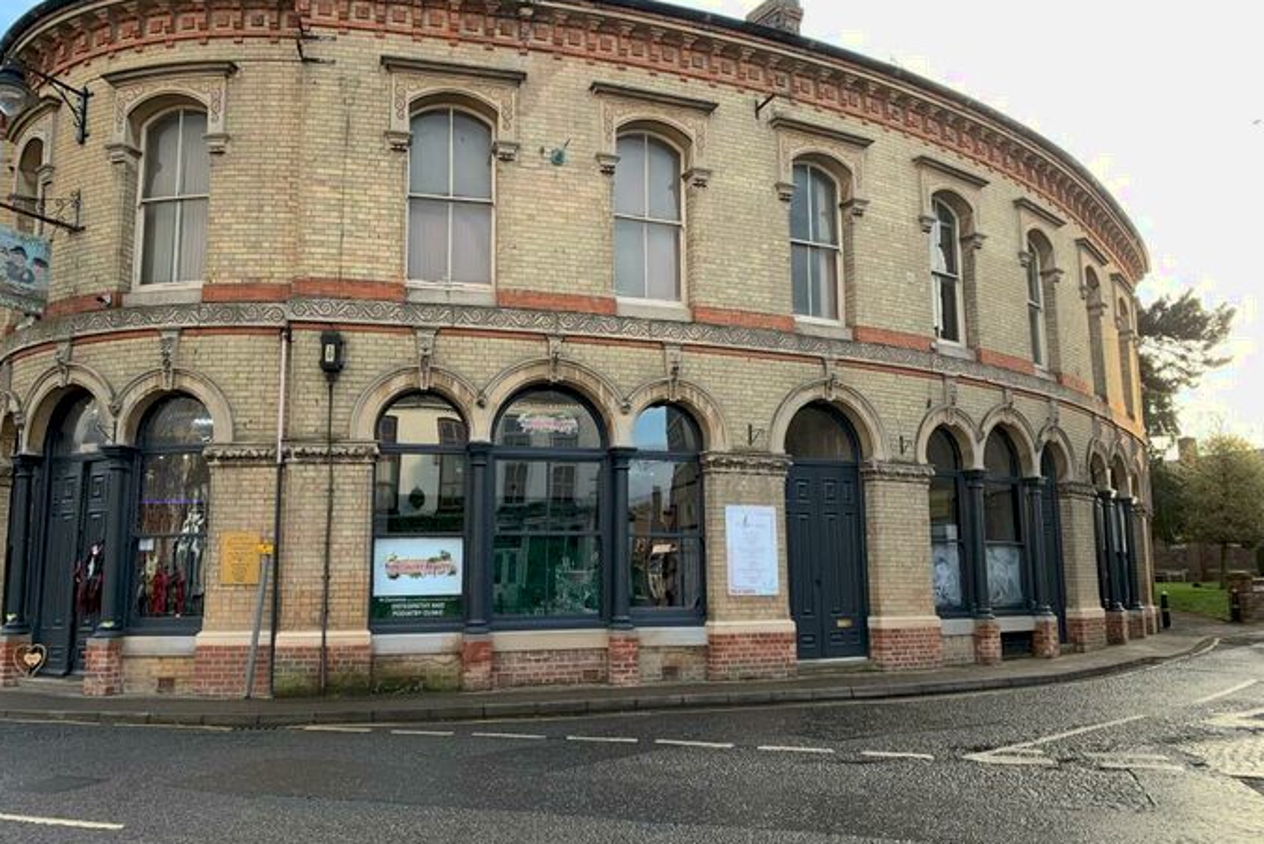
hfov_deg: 65.5
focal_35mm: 28
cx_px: 617
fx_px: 983
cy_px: 444
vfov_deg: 46.4
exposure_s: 1/122
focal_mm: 4.25
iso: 32
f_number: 1.8
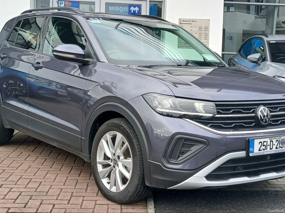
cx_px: 142
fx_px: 214
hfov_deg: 67.3
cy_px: 106
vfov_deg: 53.1
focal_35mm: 26
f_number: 1.8
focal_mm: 3.98
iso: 32
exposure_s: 1/100
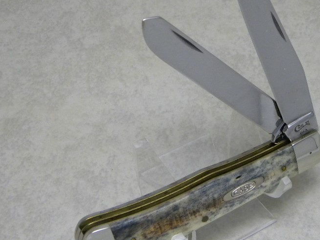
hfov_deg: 26.8
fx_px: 666
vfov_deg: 20.4
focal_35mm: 72
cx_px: 229
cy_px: 109
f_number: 3.9
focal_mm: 8.6
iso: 400
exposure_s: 1/39.5
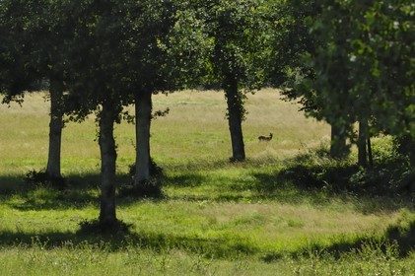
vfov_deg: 4.6
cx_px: 208
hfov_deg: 6.9
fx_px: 3456
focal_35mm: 300
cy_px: 138
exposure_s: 1/250
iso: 100
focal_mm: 200
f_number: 5
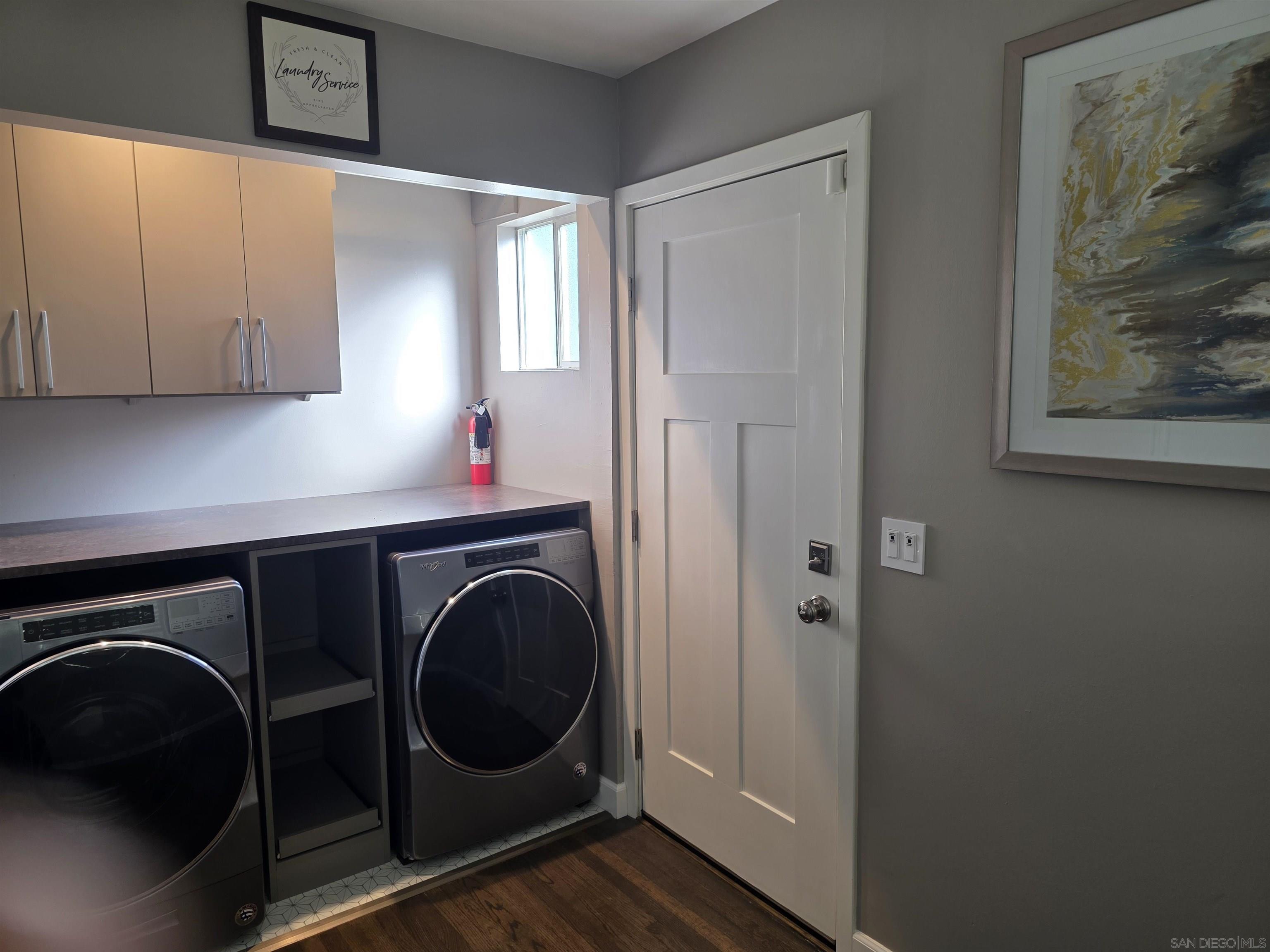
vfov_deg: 58.9
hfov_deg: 73.9
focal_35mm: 23
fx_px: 844
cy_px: 476
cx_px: 635
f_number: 1.7
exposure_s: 1/52
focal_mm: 6.3
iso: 80
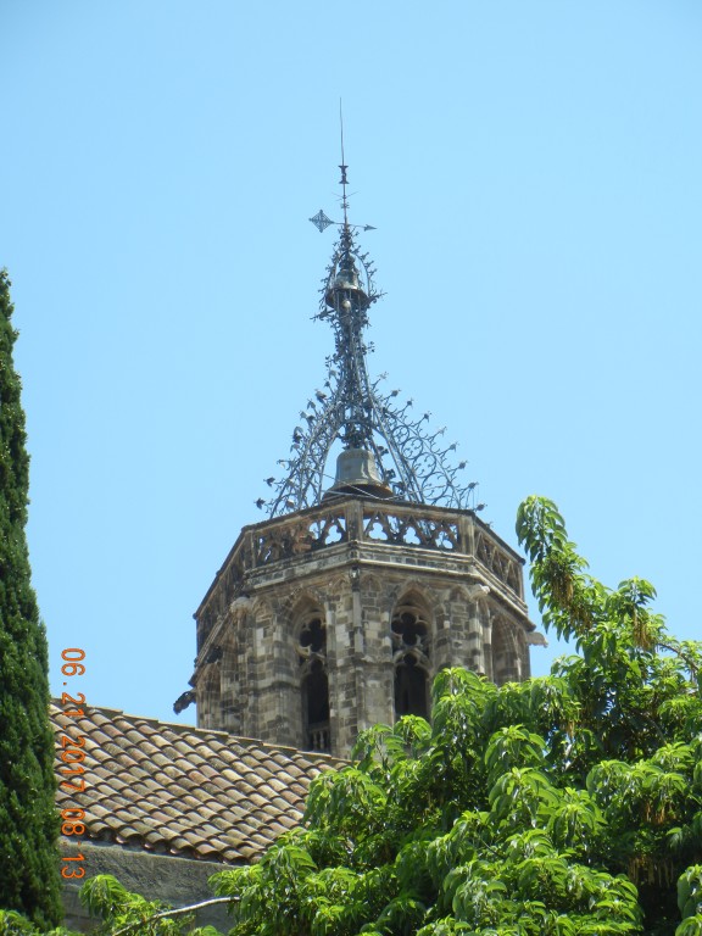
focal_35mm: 152
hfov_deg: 9.8
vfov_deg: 13.0
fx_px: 4110
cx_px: 351
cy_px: 468
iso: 160
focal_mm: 27.4
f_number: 4.6
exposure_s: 1/566
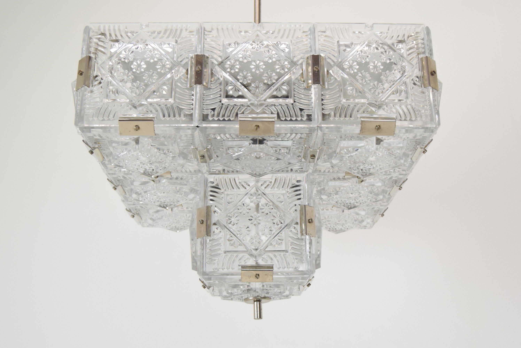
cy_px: 174
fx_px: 608
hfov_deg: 46.4
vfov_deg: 31.9
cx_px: 260
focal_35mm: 42
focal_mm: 28
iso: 1600
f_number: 7.1
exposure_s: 1/200
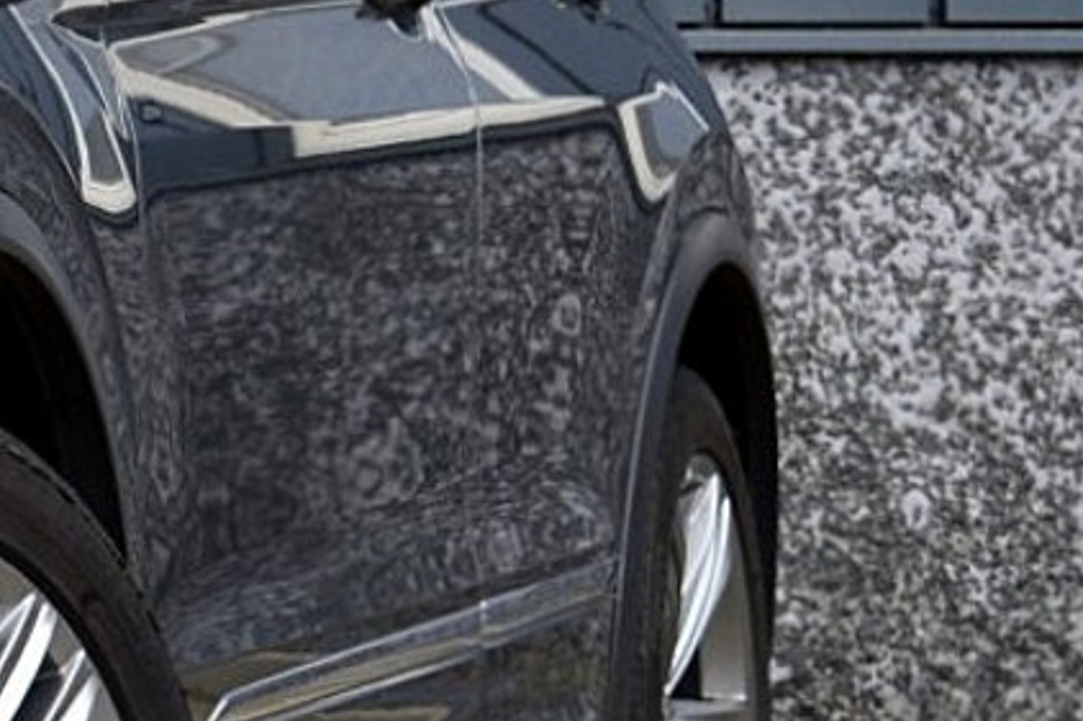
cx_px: -1150
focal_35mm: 232
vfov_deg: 5.9
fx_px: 6976
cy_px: 277
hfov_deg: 8.4
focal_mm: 34
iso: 400
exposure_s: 1/60
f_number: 8
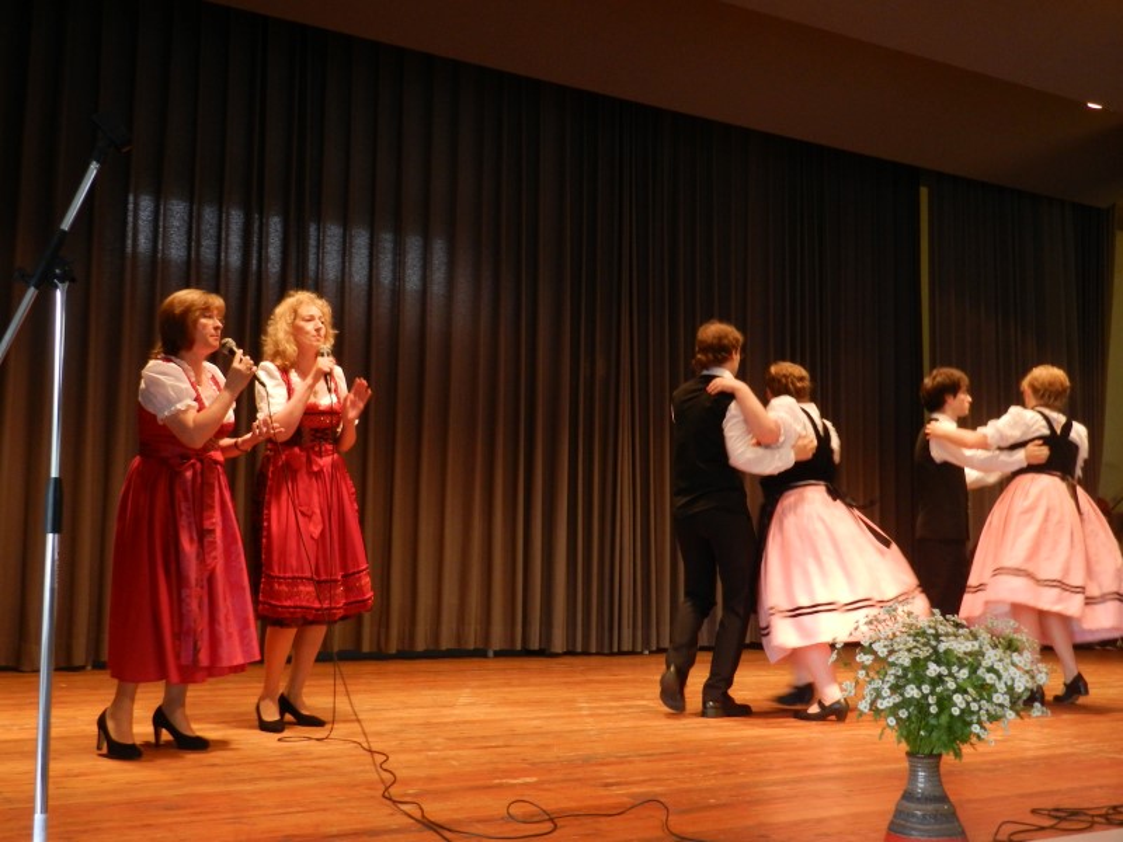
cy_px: 421
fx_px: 1233
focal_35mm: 38
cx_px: 562
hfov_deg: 49.0
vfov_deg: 37.7
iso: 360
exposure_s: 1/30
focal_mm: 6.7
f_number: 4
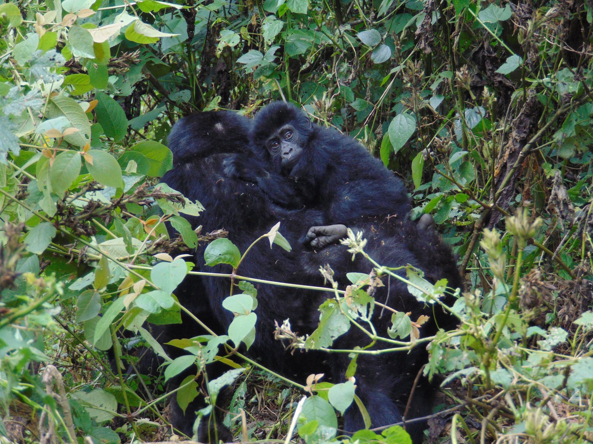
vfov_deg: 7.3
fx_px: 3478
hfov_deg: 9.7
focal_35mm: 203
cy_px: 222
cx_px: 296
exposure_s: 1/125
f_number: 4.1
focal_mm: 36.4
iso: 200
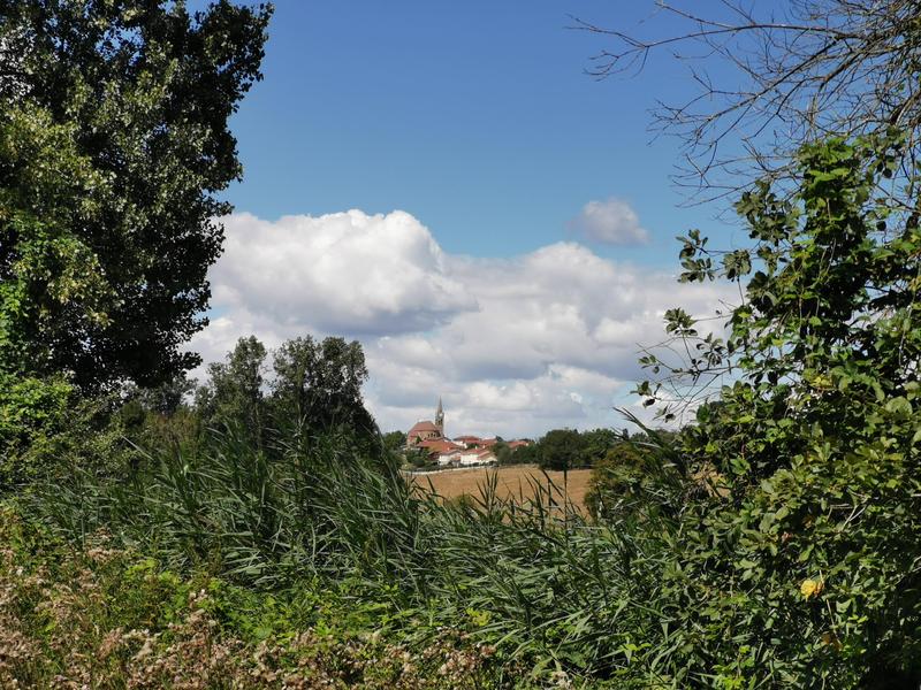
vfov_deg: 18.2
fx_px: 2155
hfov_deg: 24.1
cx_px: 460
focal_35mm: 81
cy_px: 345
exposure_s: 1/2083
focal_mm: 7.48
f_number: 2.4
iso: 50
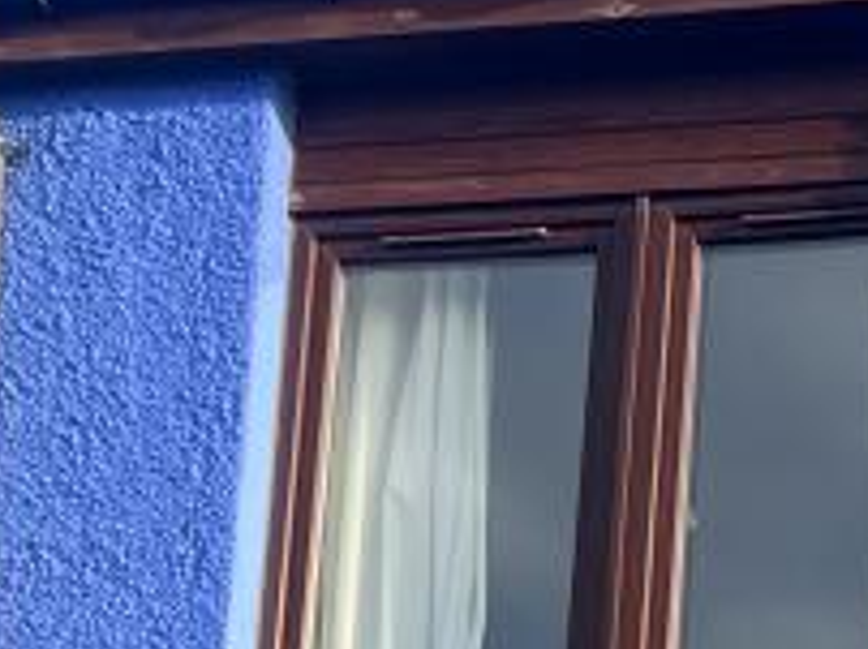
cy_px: 1208
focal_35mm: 132
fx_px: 3306
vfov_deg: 10.5
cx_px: 1474
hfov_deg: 13.6
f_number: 1.6
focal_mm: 5.1
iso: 50
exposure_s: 1/782
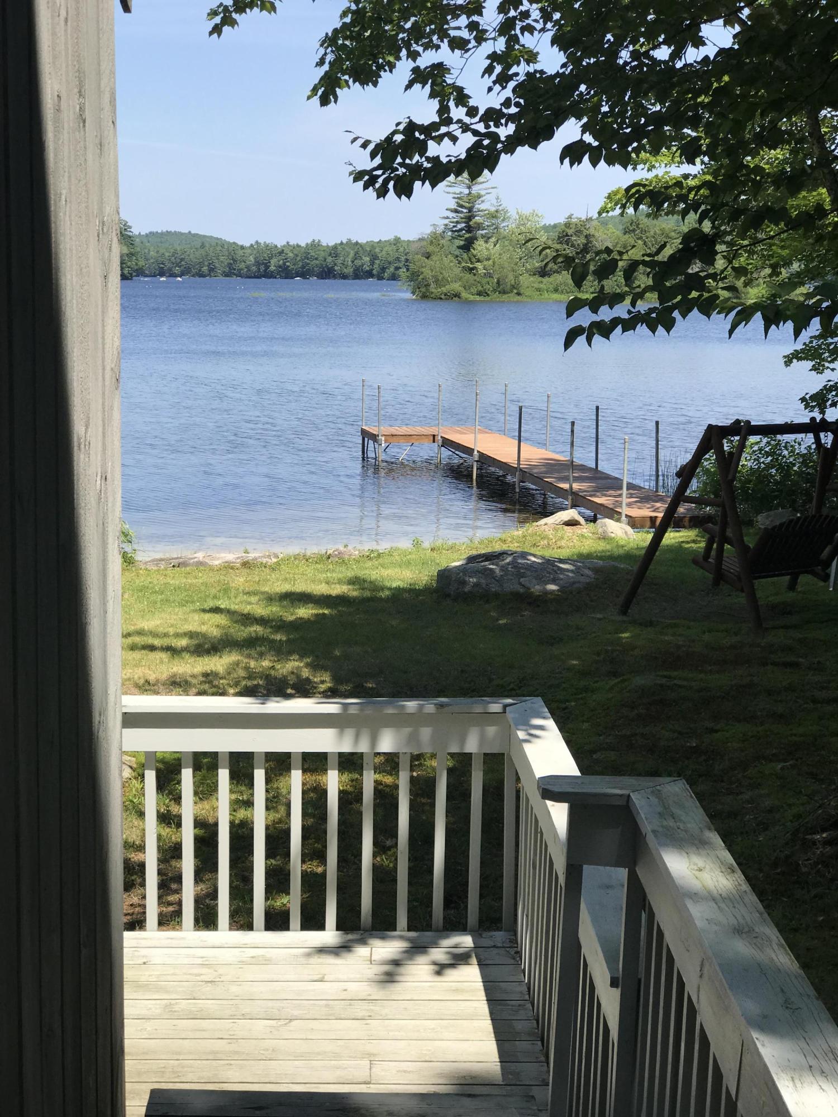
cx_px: 419
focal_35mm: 57
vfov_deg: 33.8
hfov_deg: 25.7
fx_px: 1840
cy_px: 558
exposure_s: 1/694
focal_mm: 6.6
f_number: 2.8
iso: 20
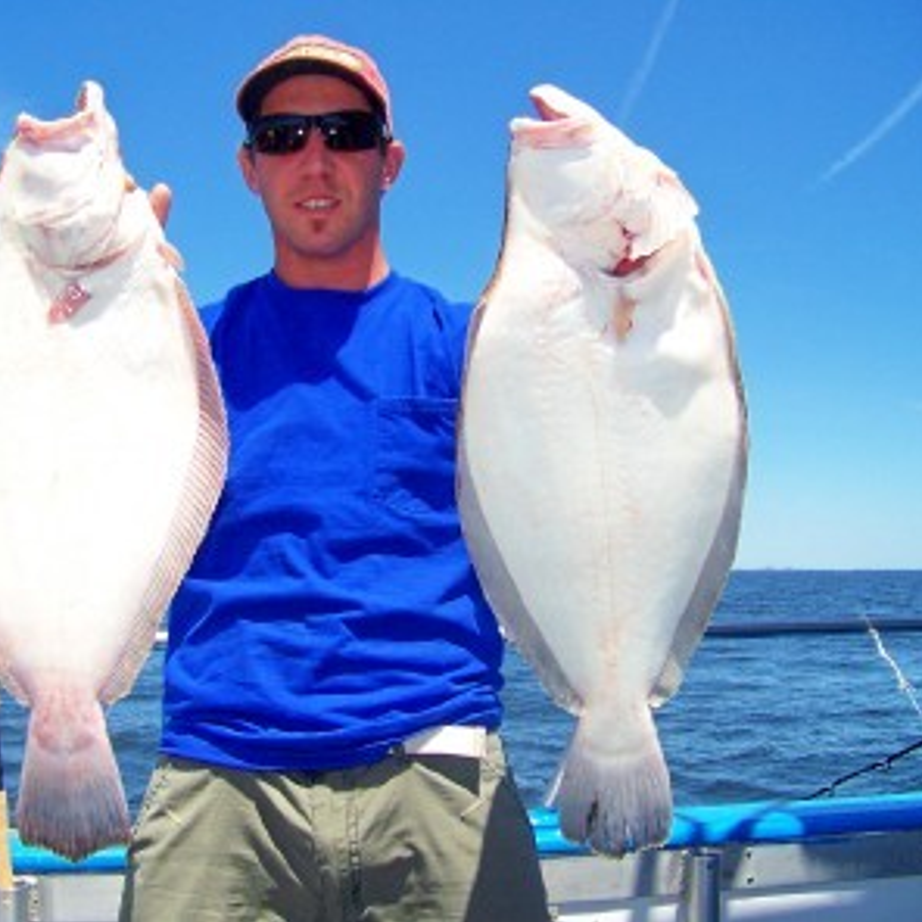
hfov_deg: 39.0
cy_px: 458
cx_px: 368
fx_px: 1296
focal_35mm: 43
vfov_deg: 39.2
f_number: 2.8
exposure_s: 1/800
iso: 64
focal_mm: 5.85
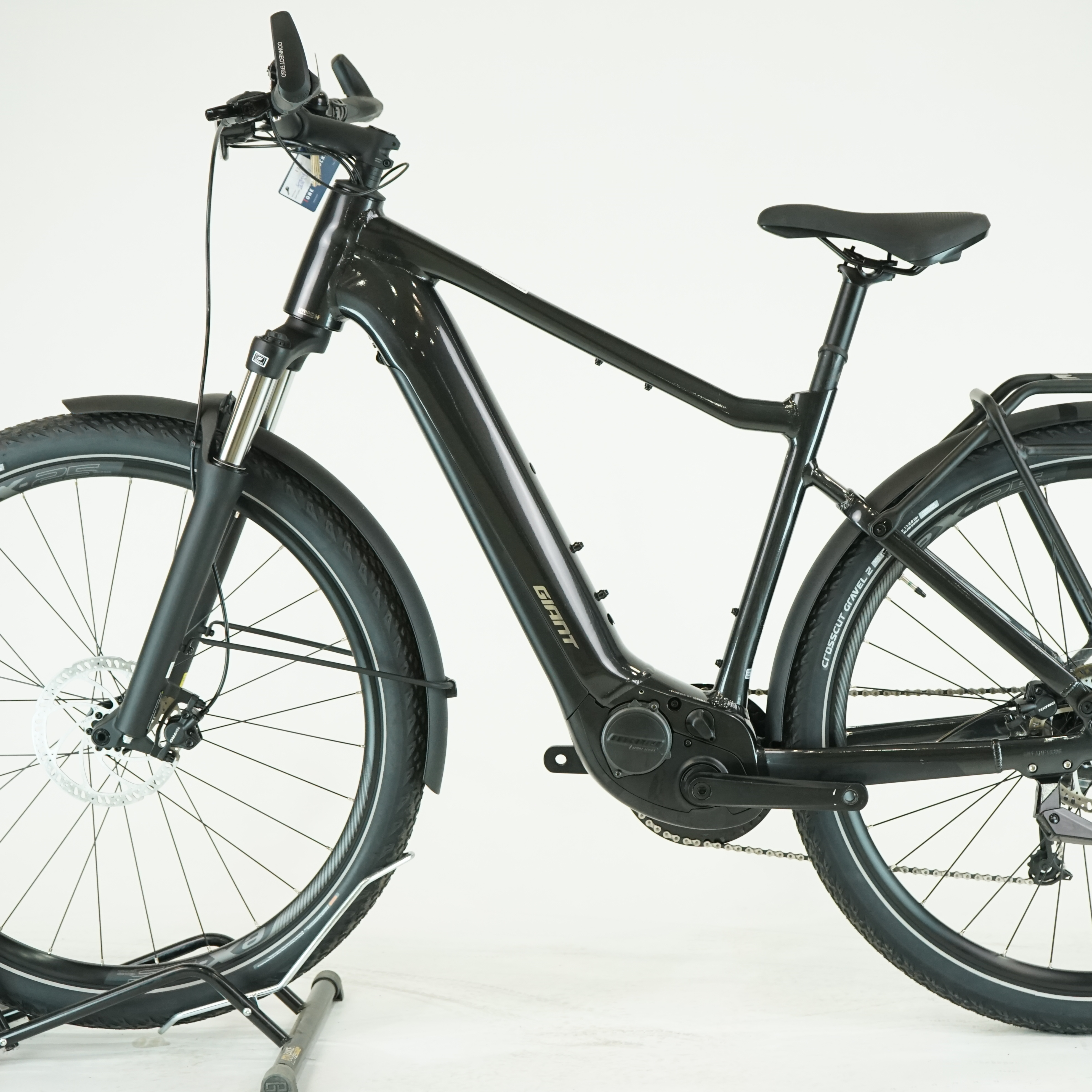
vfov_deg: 25.7
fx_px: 2391
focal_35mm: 67
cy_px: 551
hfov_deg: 25.7
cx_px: 617
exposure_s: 1/200
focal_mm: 52
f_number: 5.6
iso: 1600
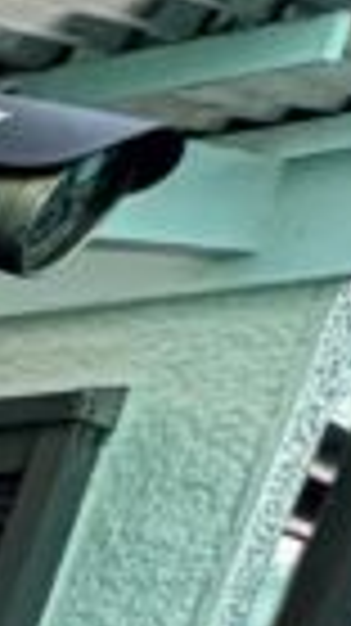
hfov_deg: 5.3
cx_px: -1742
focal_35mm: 112
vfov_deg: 13.4
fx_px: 1857
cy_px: 1554
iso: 80
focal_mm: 2.22
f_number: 2.2
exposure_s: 1/99
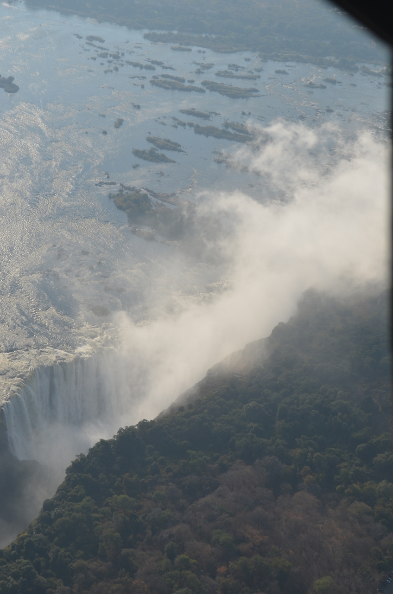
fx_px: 1357
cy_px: 297
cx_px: 196
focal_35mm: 82
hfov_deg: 16.5
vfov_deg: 24.7
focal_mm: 55
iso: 100
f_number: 9
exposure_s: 1/320
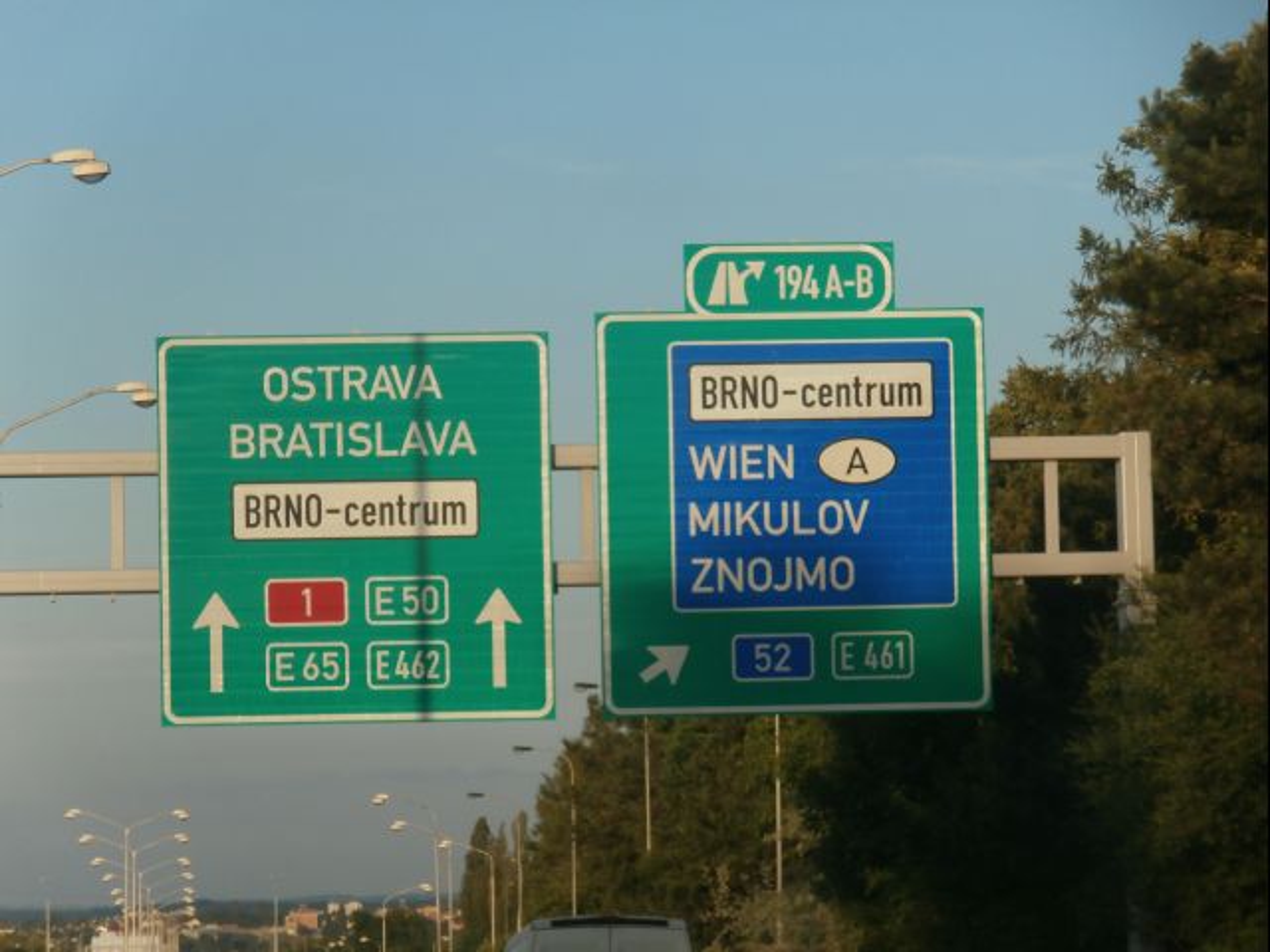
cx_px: 635
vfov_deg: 8.9
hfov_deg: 11.9
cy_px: 476
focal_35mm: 166
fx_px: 6090
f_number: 5.8
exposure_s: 1/250
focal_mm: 29.39
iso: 125
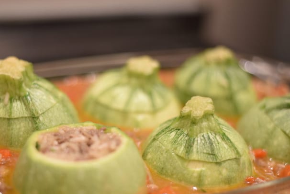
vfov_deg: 20.6
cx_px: 123
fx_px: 532
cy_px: 127
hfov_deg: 30.4
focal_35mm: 66
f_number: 1.8
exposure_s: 1/60
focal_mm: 50
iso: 900
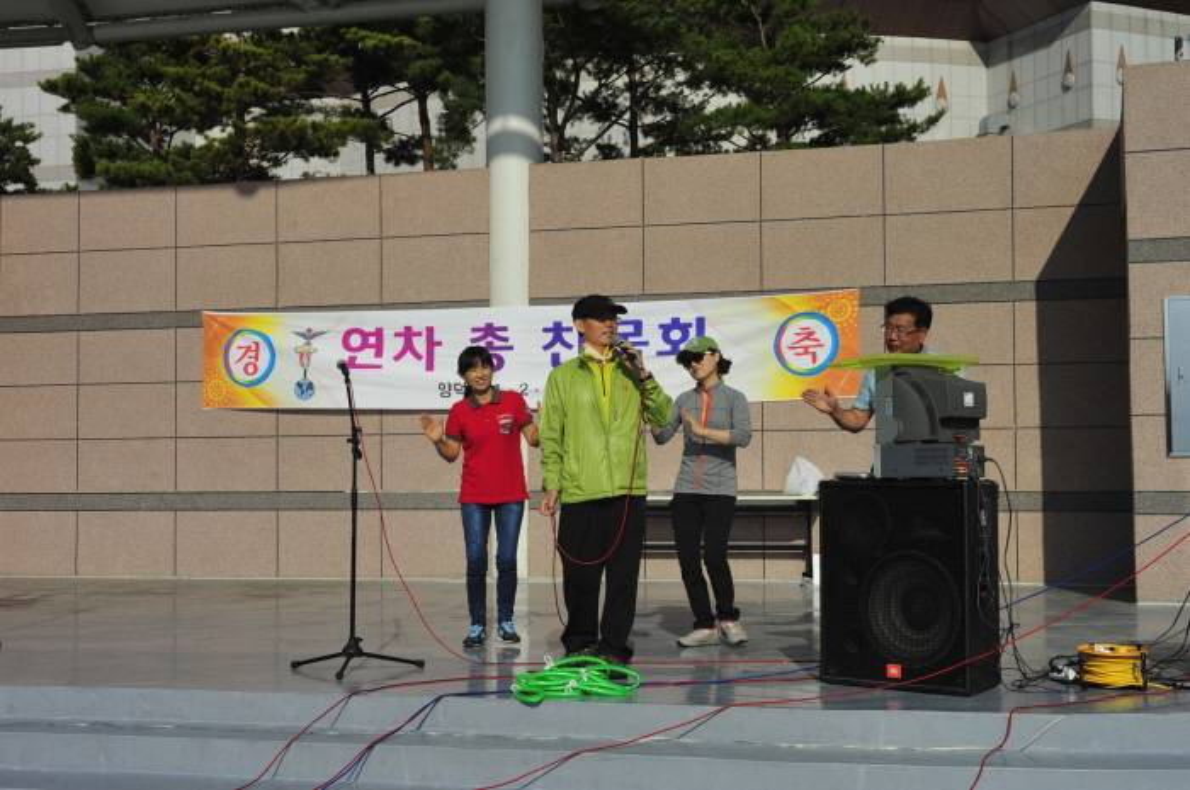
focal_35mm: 52
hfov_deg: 38.2
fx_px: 1717
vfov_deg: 25.9
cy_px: 395
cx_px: 595
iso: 200
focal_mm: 52
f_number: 11
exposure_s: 1/640
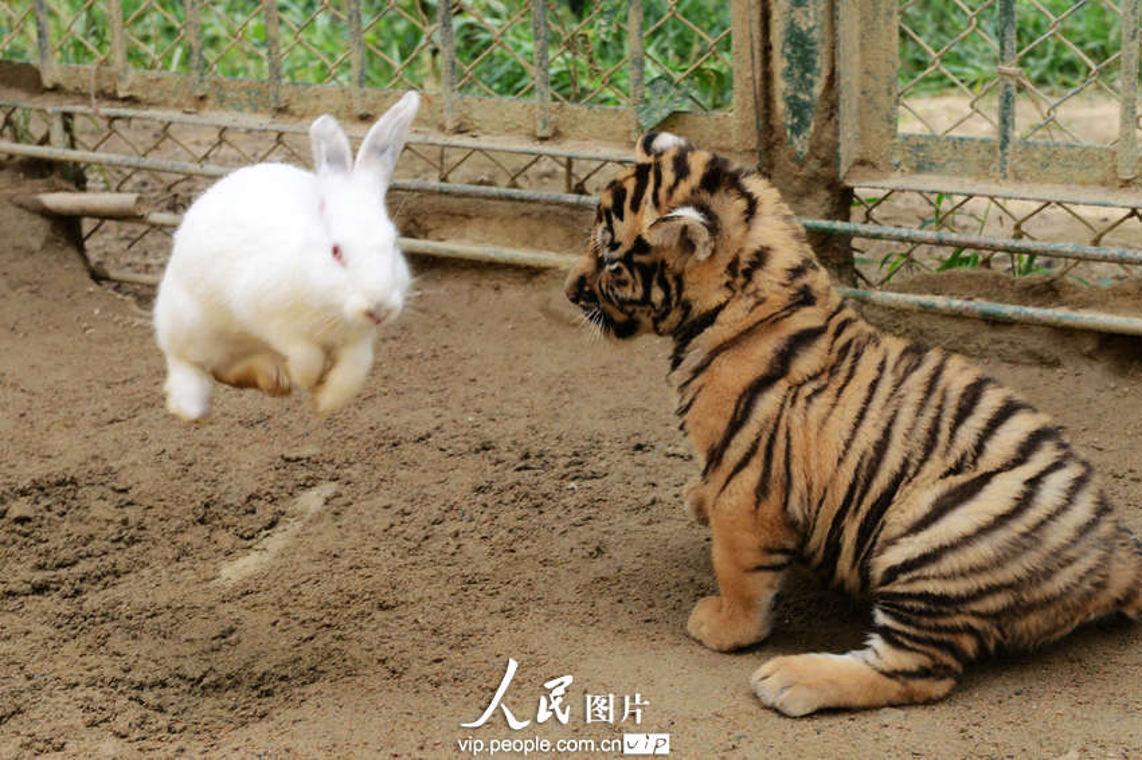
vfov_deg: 20.6
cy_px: 380
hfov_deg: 30.5
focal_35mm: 66
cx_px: 571
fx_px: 2093
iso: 640
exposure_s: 1/400
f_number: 10
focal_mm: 66
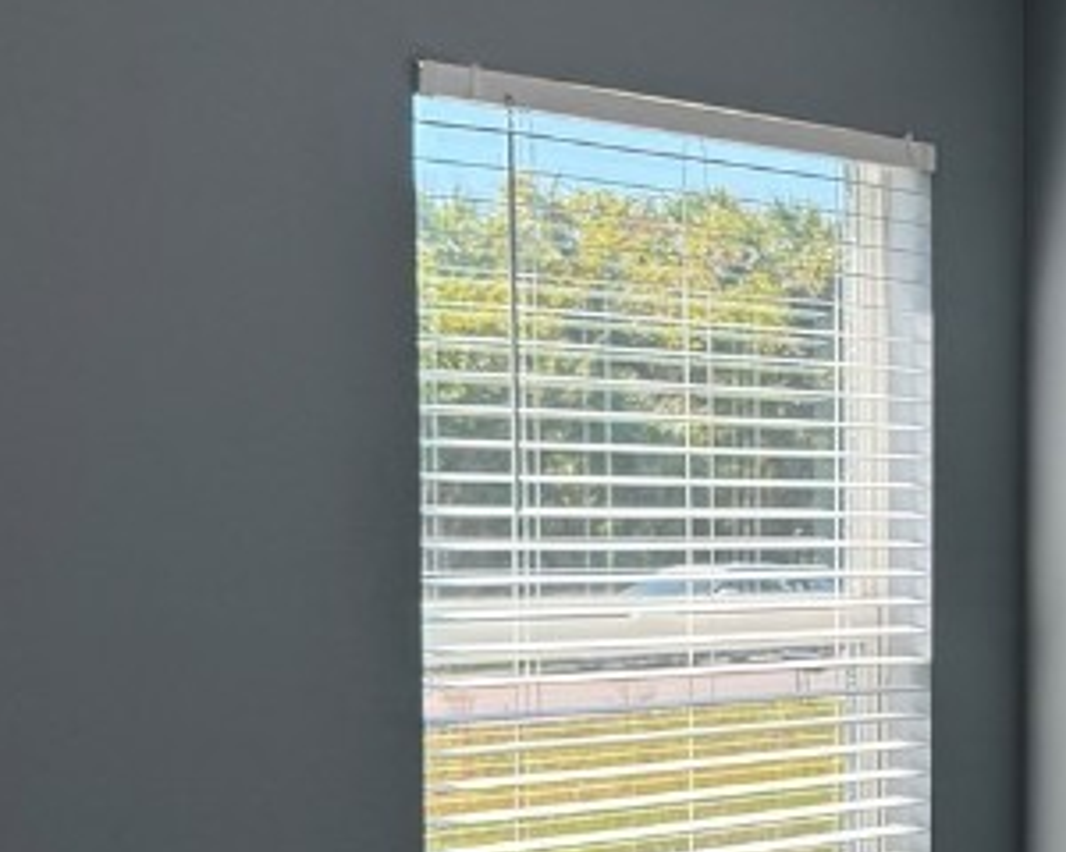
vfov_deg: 19.0
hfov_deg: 21.5
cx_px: 1386
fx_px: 2524
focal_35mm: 80
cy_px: 692
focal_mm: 6.76
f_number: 1.78
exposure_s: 1/401
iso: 100
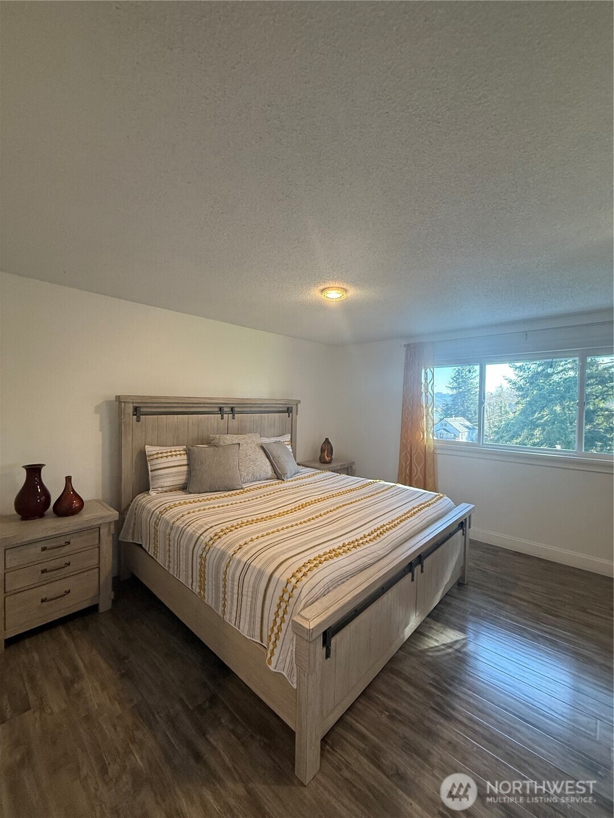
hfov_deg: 85.7
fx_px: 331
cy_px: 409
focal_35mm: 14
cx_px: 307
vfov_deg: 102.1
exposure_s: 1/120
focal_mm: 2.22
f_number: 2.2
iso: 320
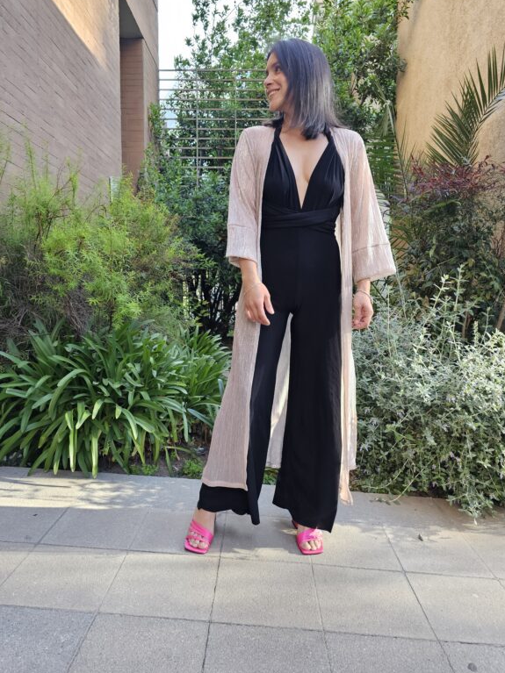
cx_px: 249
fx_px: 467
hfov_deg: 56.8
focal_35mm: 24
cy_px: 325
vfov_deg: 71.6
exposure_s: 1/190
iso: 125
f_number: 1.7
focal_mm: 6.3
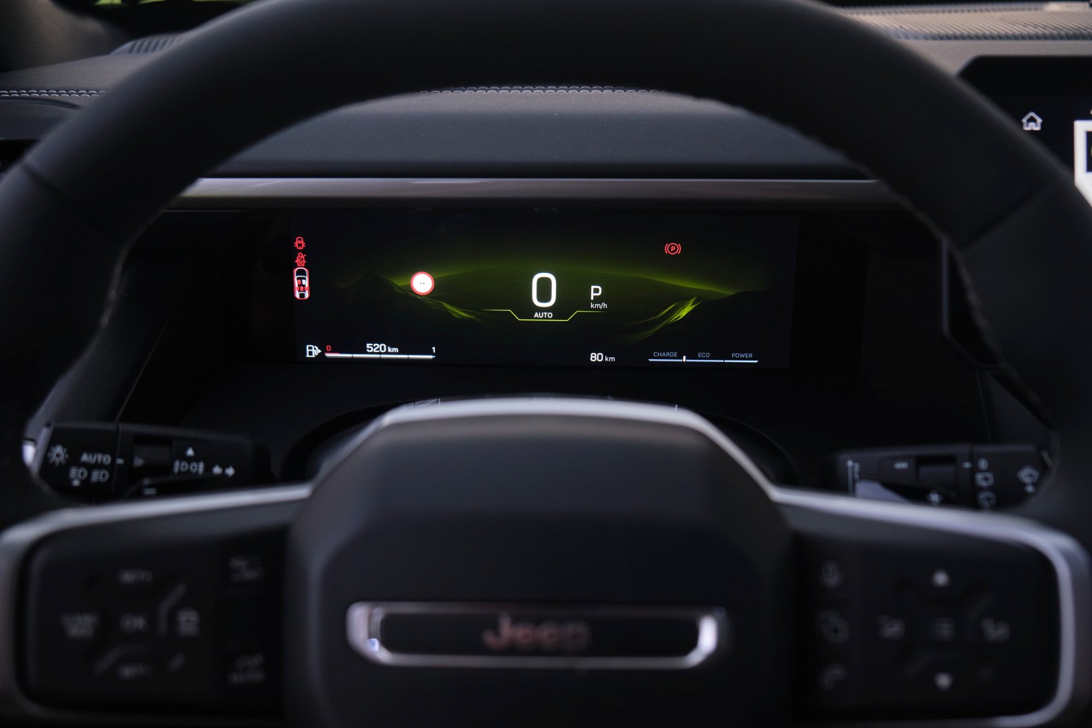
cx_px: 546
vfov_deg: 33.4
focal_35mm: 40
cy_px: 364
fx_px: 1213
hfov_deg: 48.5
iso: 640
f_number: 3.6
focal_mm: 26.5
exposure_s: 1/100
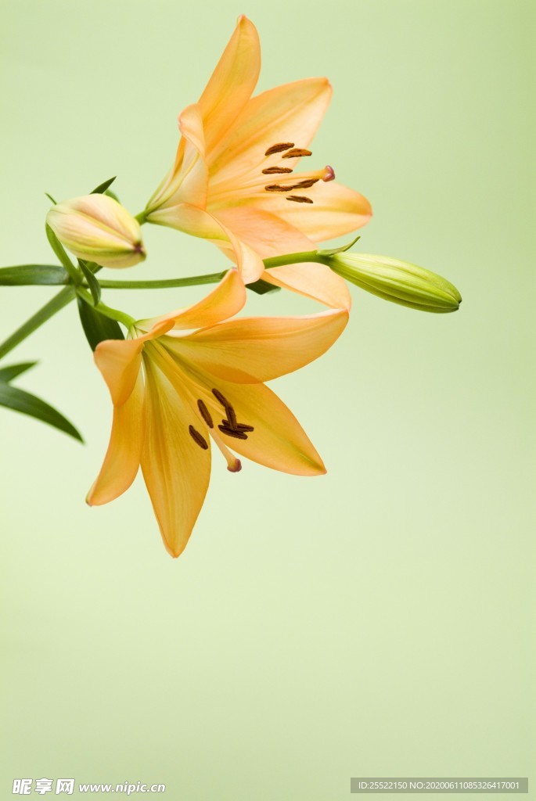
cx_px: 268
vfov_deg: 24.4
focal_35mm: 83
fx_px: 1849
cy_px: 400
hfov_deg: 16.5
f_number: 4
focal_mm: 55
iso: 400
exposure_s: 1/45
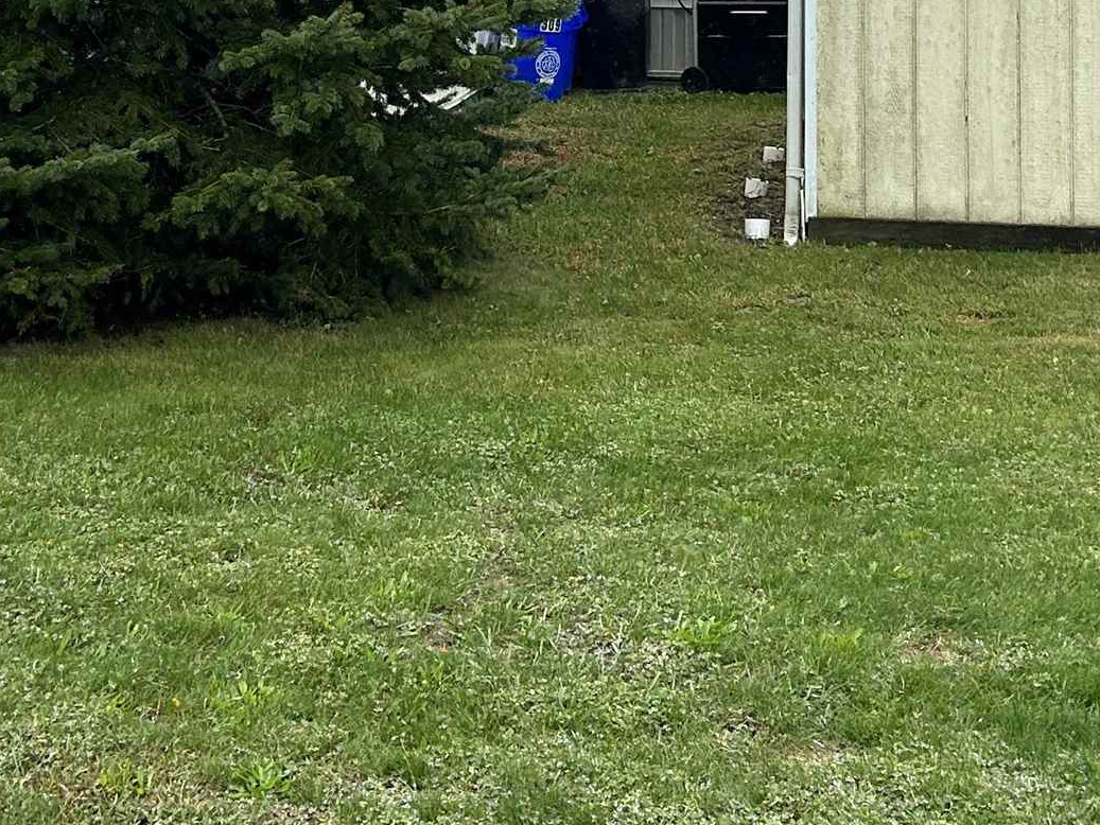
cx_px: 549
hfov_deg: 25.3
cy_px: -201
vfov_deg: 18.1
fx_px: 2447
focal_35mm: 77
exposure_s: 1/2762
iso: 50
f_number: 1.5
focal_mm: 5.7
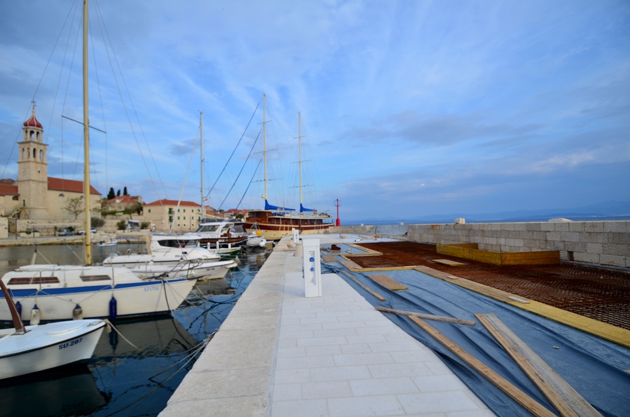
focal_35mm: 18
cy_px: 208
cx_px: 315
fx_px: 314
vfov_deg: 67.1
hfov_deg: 90.1
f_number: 4
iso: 100
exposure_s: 1/500
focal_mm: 12
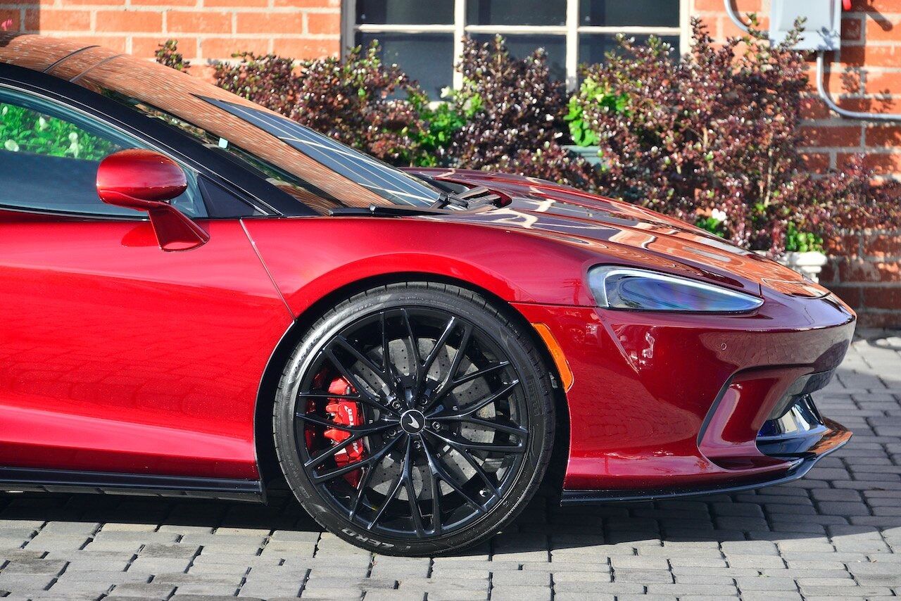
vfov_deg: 10.2
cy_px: 300
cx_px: 450
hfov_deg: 15.2
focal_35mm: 135
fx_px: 3379
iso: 500
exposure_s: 1/640
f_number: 5.6
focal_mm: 135
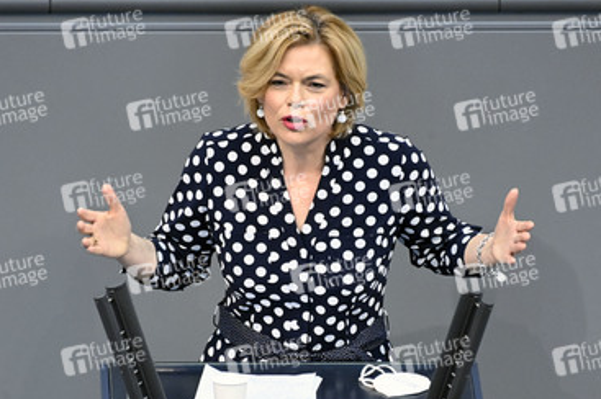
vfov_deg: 2.2
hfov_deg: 3.4
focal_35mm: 615
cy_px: 234
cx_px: 289
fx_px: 10258
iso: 8000
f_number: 5.6
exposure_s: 1/250
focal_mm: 500
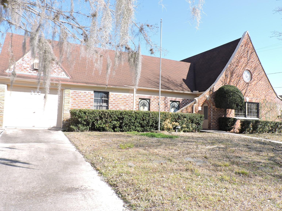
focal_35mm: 29
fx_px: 236
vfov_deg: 48.2
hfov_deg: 61.6
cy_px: 103
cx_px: 137
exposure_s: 1/400
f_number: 3.1
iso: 100
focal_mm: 5
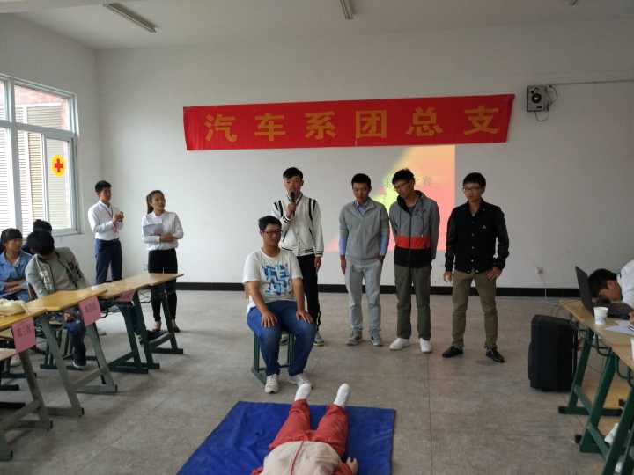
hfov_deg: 60.0
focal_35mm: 30
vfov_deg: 46.8
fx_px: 549
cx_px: 317
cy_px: 238
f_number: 2
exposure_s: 1/33
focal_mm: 4.12
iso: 371
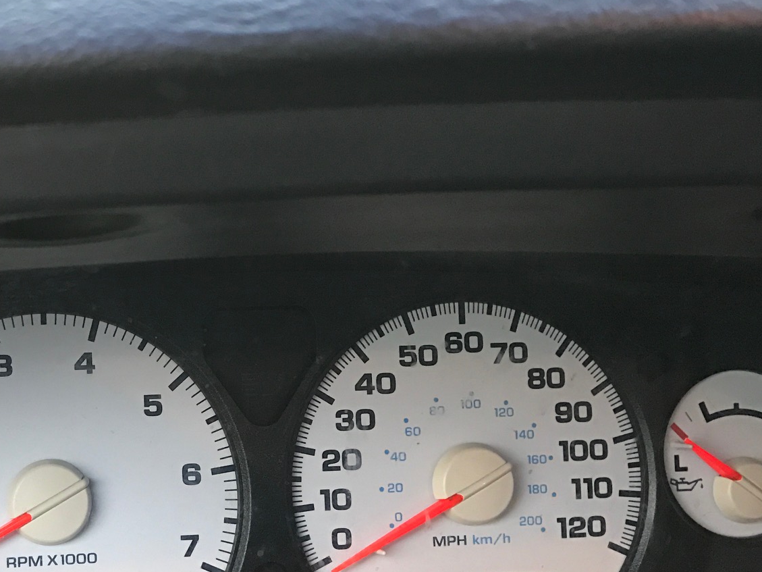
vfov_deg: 28.9
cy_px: 373
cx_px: 109
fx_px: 1101
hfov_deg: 36.3
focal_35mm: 50
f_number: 1.8
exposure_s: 1/9
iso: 100
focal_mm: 3.99
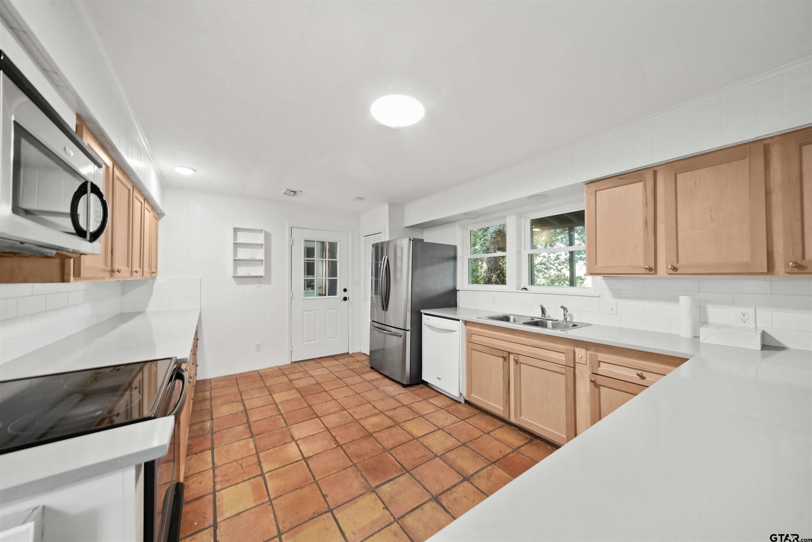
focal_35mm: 12
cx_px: 406
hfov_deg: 112.6
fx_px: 271
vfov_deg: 90.0
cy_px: 271
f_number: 9
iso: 500
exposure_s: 1/3.33
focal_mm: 12
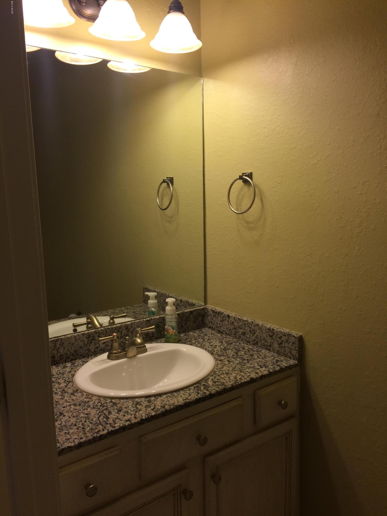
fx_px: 432
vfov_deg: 61.7
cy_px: 258
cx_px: 194
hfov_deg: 48.2
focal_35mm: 29
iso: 50
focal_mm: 4.15
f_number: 2.2
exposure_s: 1/30
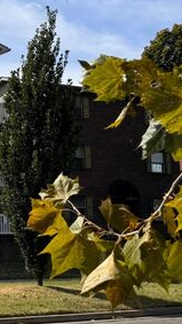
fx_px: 635
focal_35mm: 74
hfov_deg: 14.5
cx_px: -136
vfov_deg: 28.6
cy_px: 166
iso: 80
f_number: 1.78
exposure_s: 1/4310
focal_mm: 6.76
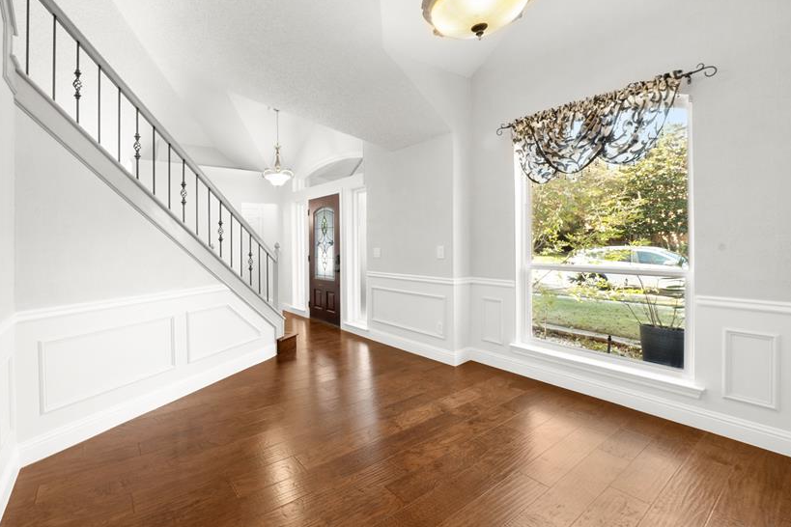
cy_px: 246
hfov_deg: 98.9
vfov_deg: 77.2
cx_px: 311
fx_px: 330
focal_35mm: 15
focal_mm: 12
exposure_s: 1
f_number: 11
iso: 100
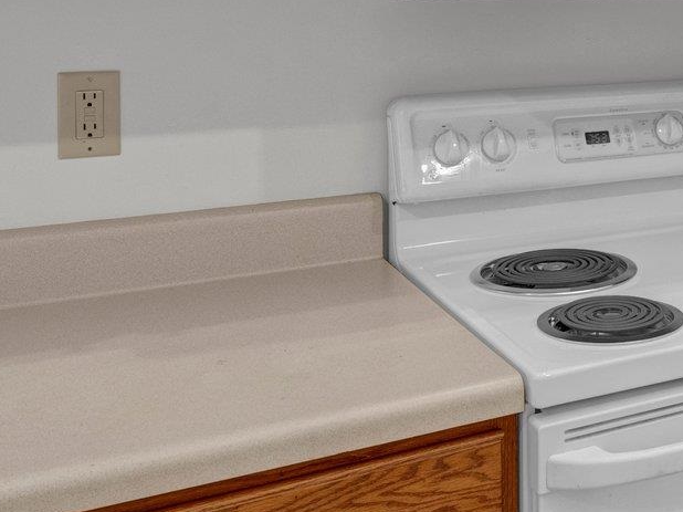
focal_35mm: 54
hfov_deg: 31.9
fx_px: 1056
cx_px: 743
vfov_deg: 25.4
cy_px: -38
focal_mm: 16.8
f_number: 8
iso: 1000
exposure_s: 1/20
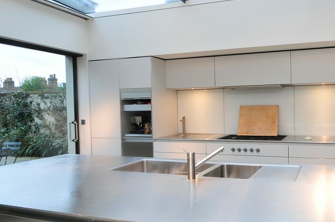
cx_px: 258
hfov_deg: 64.5
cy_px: 107
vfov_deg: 49.4
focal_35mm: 26
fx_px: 242
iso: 400
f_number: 11
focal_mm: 10
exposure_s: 1/8
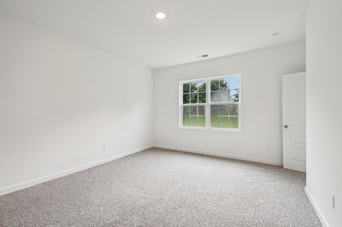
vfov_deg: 77.3
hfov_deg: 100.4
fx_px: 142
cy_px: 114
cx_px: 171
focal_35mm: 15
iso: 180
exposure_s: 1/15
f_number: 8
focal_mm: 10
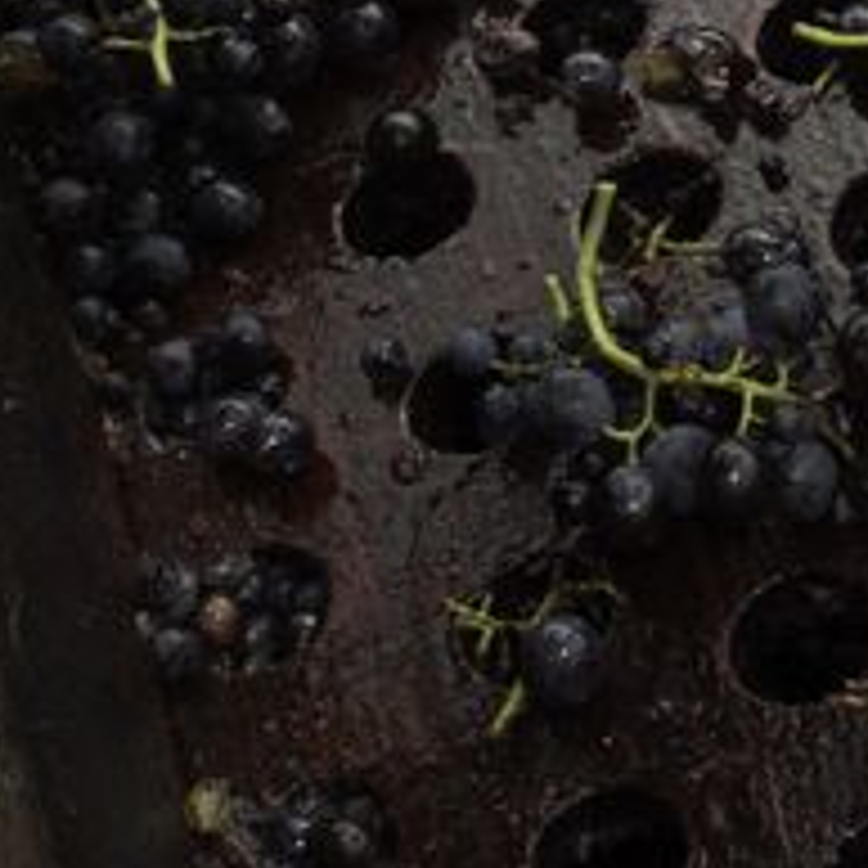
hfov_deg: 12.8
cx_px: 832
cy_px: -153
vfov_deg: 12.6
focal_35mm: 135
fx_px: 3830
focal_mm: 24
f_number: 11
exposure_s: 1/500
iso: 900
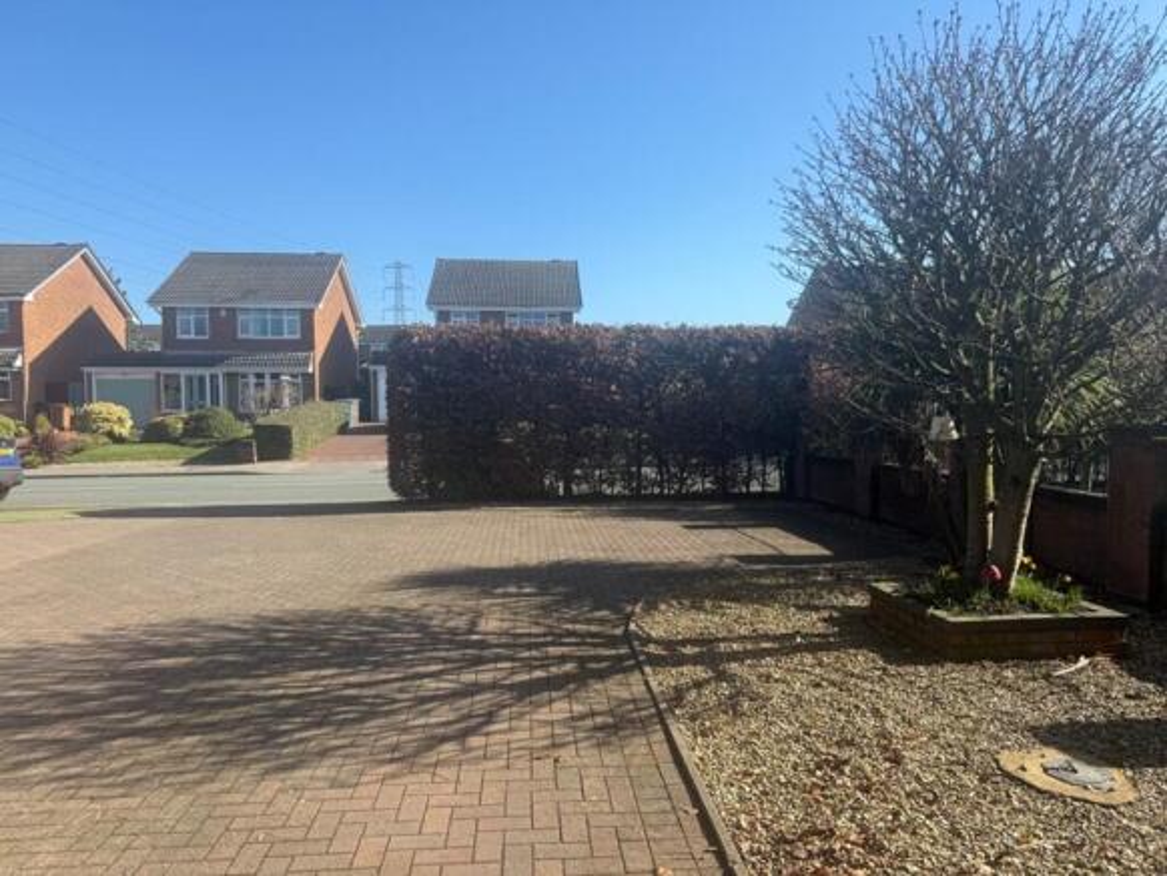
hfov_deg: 71.6
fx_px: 809
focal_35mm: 24
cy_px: 438
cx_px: 584
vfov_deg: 56.9
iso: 80
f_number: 1.78
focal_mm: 6.76
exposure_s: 1/2801
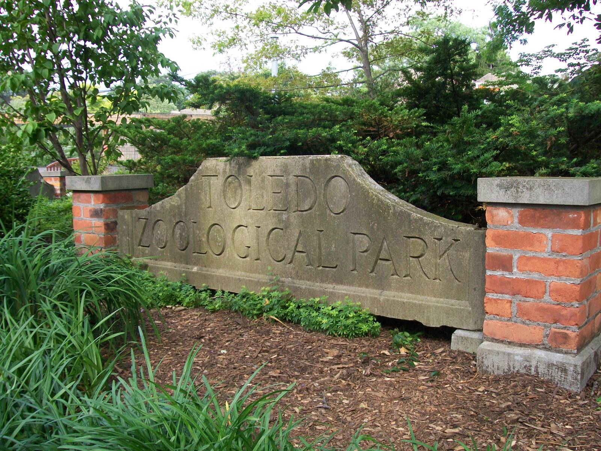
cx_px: 300
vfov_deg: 39.7
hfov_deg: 51.4
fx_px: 625
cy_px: 226
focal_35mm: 36
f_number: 2.7
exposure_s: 1/160
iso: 64
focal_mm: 6
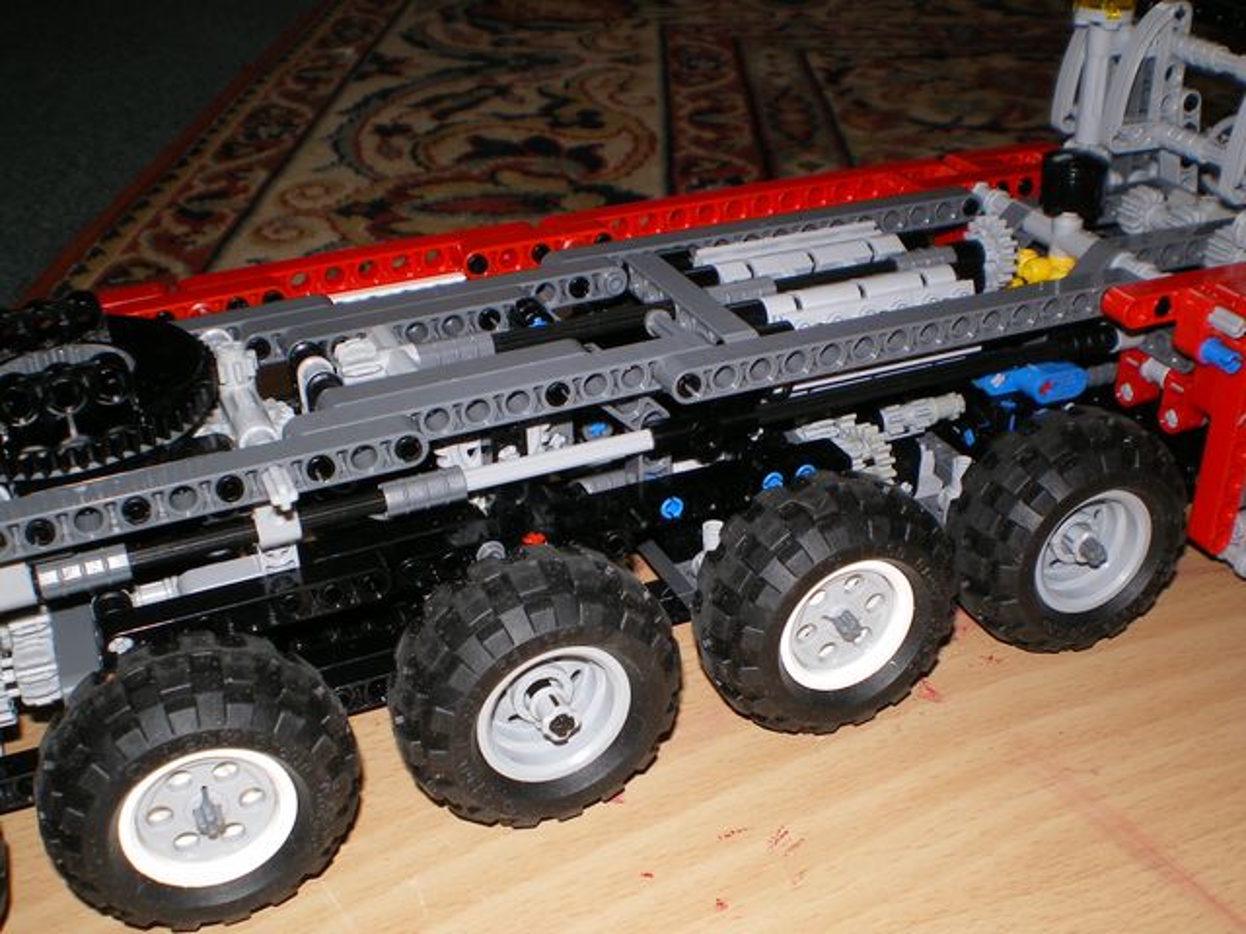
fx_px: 1368
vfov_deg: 37.7
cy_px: 467
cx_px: 623
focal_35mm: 38
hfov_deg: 49.0
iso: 64
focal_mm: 6.3
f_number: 4.6
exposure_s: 1/30
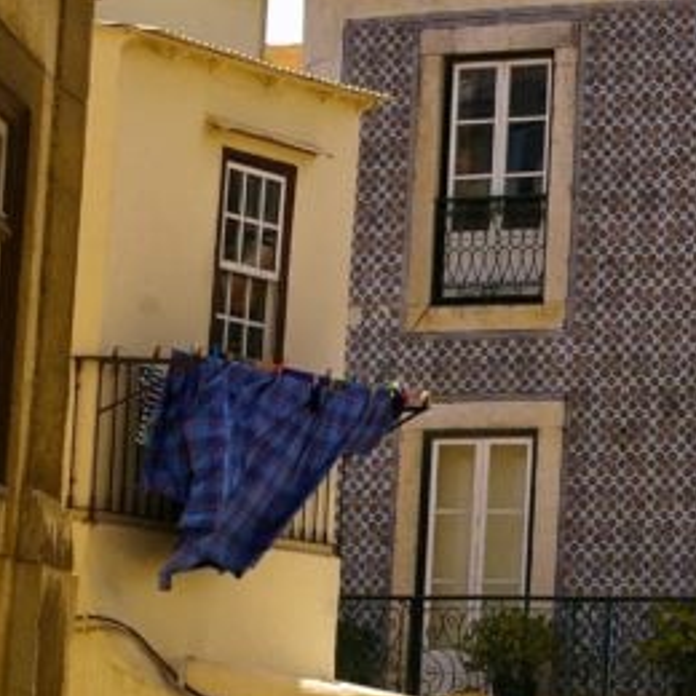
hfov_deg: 9.2
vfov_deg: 9.3
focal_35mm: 188
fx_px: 4277
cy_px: 82
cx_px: 787
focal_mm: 50
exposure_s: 1/350
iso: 200
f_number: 11
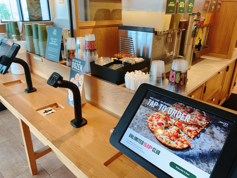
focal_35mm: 26
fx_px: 178
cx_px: 118
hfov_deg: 67.3
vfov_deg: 53.1
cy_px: 89
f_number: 1.8
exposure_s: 1/60
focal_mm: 4.25
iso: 100
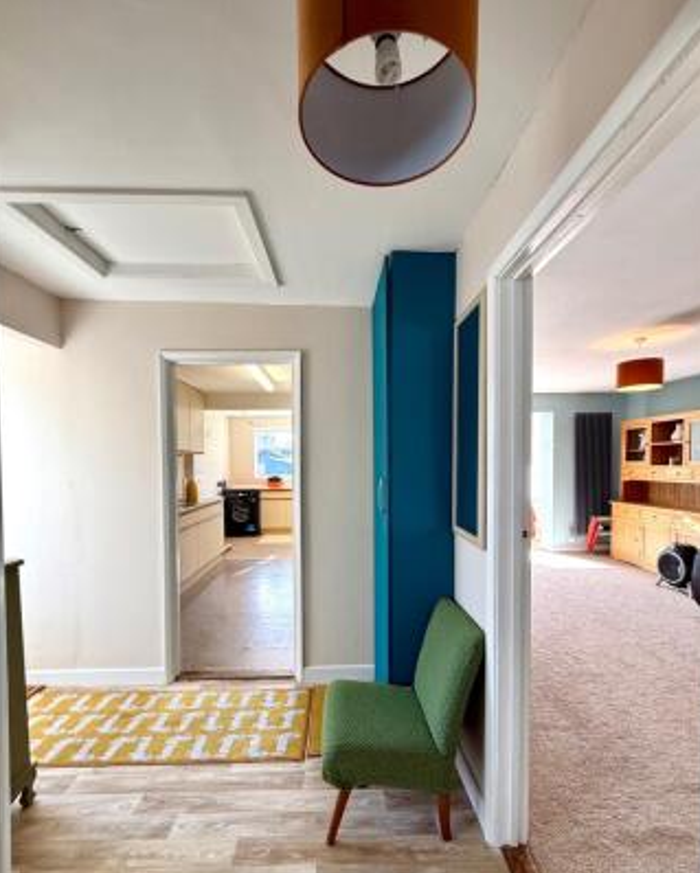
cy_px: 477
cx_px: 349
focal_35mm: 15
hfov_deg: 84.1
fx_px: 388
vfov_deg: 96.5
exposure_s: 1/100
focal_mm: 2.22
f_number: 2.2
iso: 100
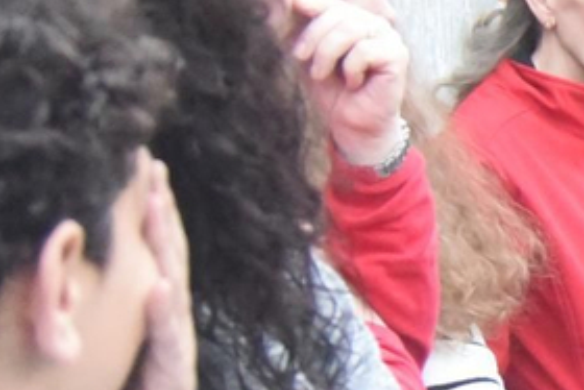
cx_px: 1304
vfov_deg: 8.3
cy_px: 125
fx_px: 2694
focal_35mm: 166
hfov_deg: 10.9
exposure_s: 1/125
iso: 8000
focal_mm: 29
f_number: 6.3
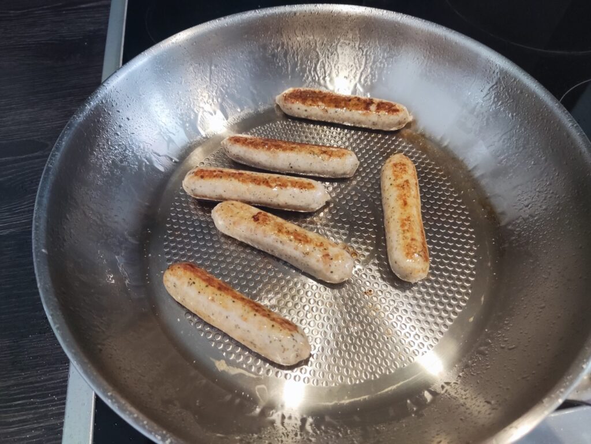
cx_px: 296
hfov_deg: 69.4
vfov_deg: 54.9
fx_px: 427
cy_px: 222
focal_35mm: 25
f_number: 1.79
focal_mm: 4.71
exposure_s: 1/50
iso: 418
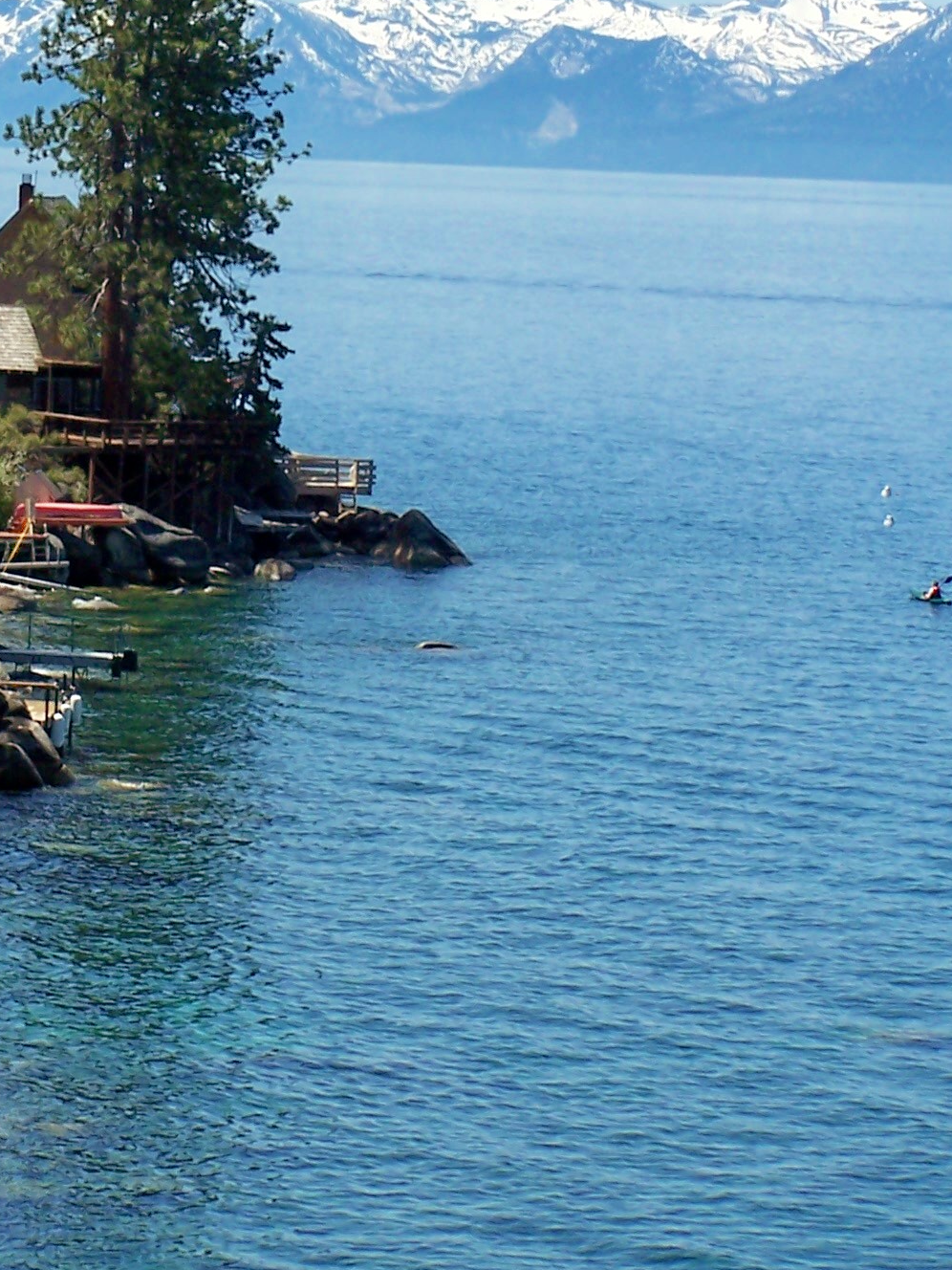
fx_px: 7444
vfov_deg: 9.7
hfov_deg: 7.3
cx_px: 251
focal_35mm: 203
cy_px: 384
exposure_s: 1/750
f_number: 4.5
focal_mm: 19.4
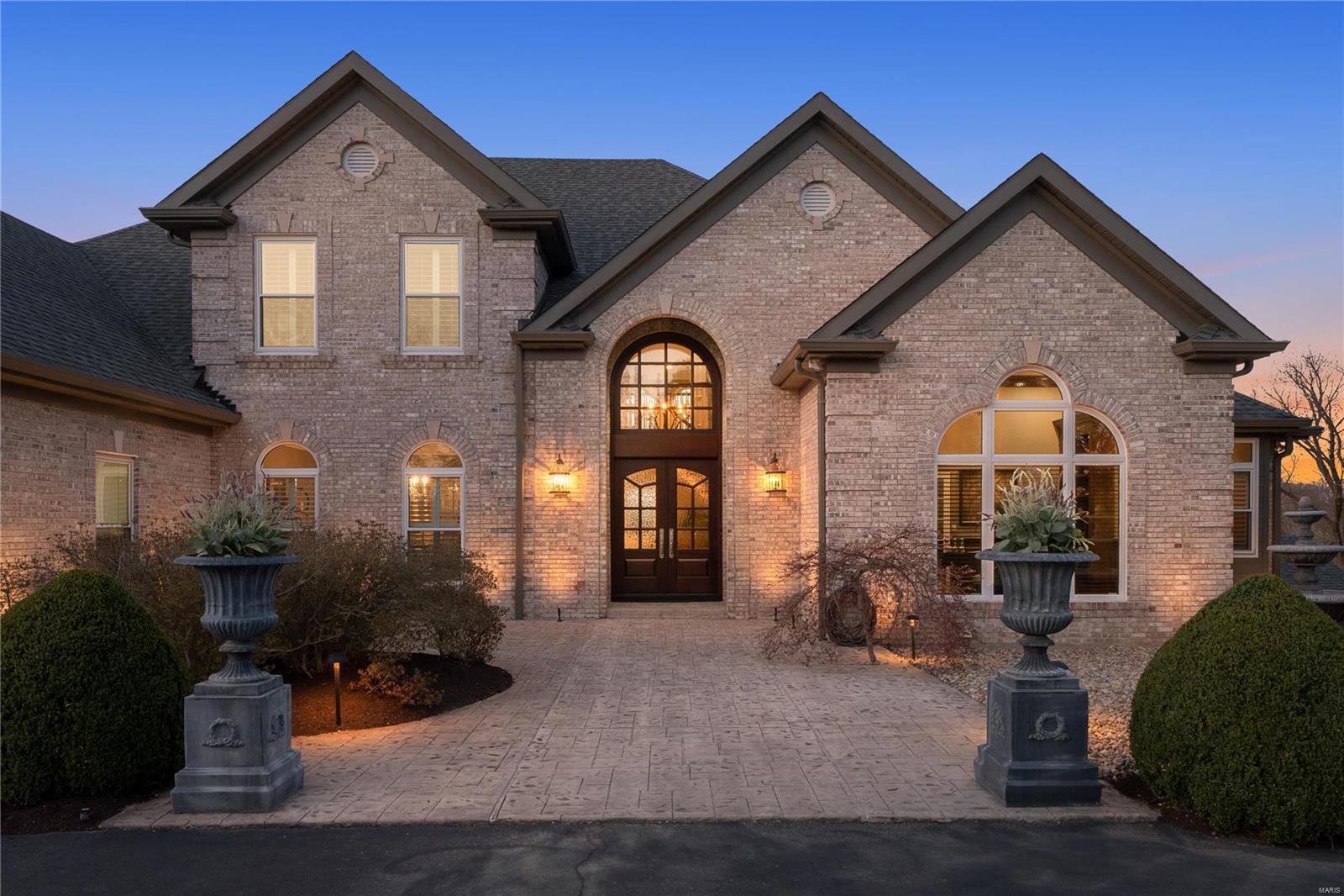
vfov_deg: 49.5
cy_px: 448
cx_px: 672
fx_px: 970
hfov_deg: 69.4
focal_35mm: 26
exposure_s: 1/4
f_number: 10
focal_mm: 13
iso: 400
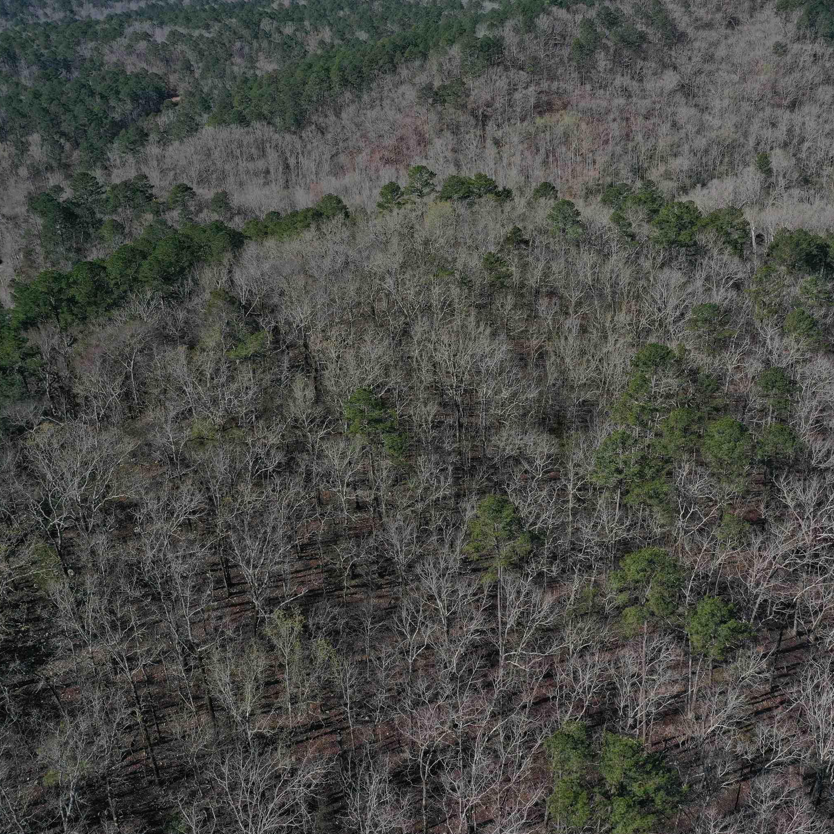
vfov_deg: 46.0
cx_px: 527
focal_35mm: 36
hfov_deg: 45.6
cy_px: 419
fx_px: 981
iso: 100
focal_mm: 10.26
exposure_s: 1/500
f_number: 5.6
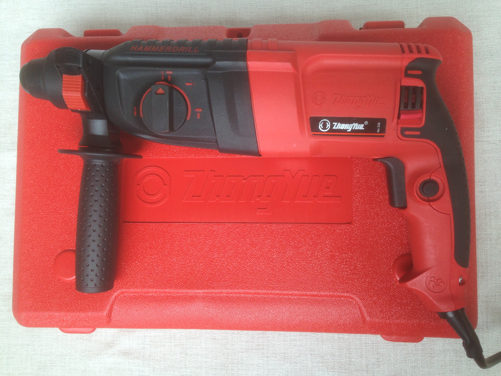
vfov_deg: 42.9
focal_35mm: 33
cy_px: 188
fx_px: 478
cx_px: 250
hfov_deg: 55.4
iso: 50
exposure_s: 1/149
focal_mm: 4.12
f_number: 2.4
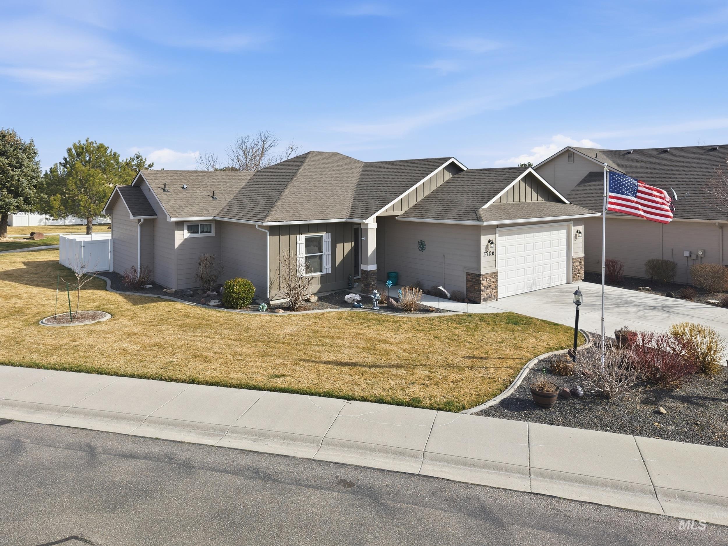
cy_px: 273
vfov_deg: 56.8
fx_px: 505
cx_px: 364
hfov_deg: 71.6
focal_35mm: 24
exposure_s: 1/4000
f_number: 1.8
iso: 170
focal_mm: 8.7
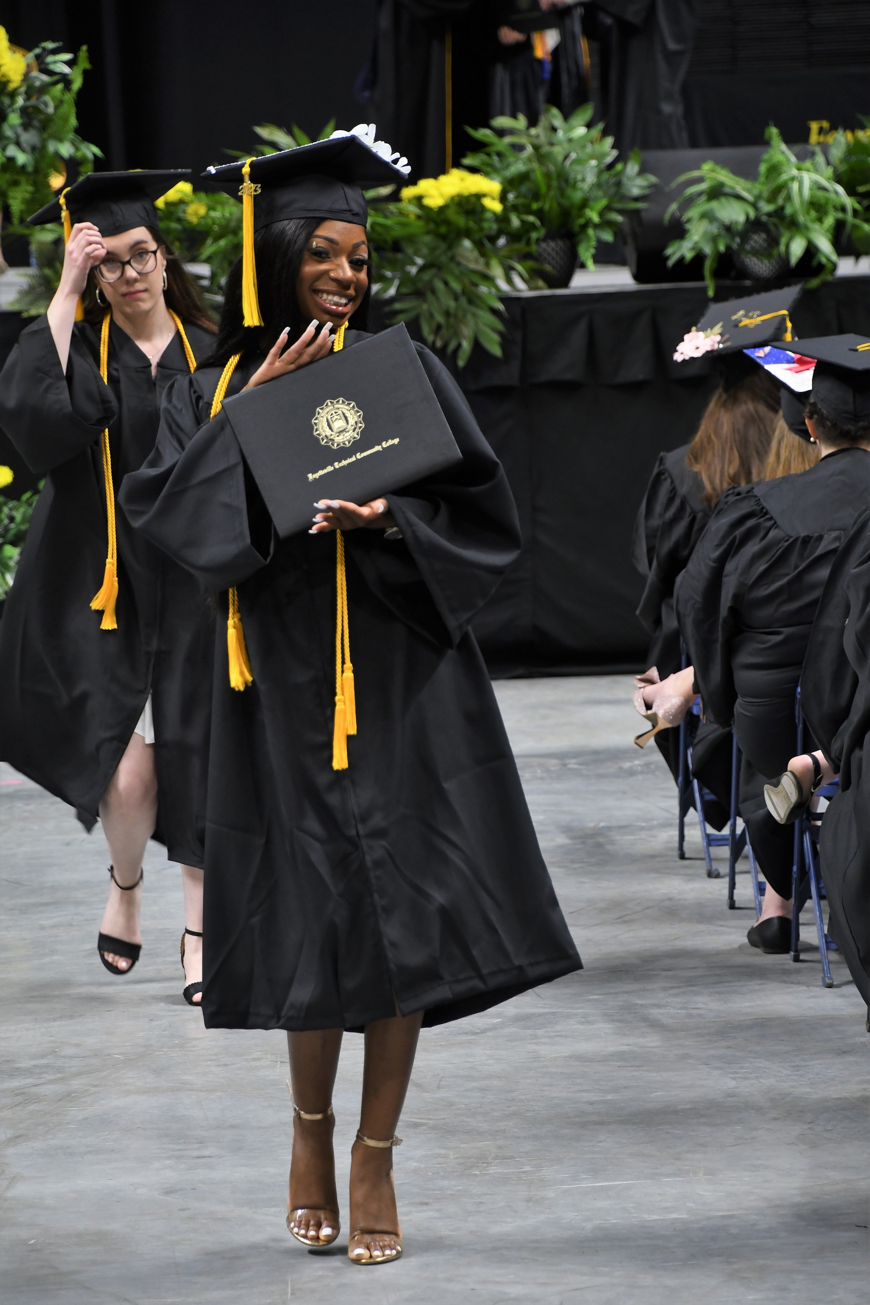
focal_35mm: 174
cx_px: 435
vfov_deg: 11.8
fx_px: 6306
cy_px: 652
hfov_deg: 7.9
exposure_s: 1/80
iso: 1000
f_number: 5.6
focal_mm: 116
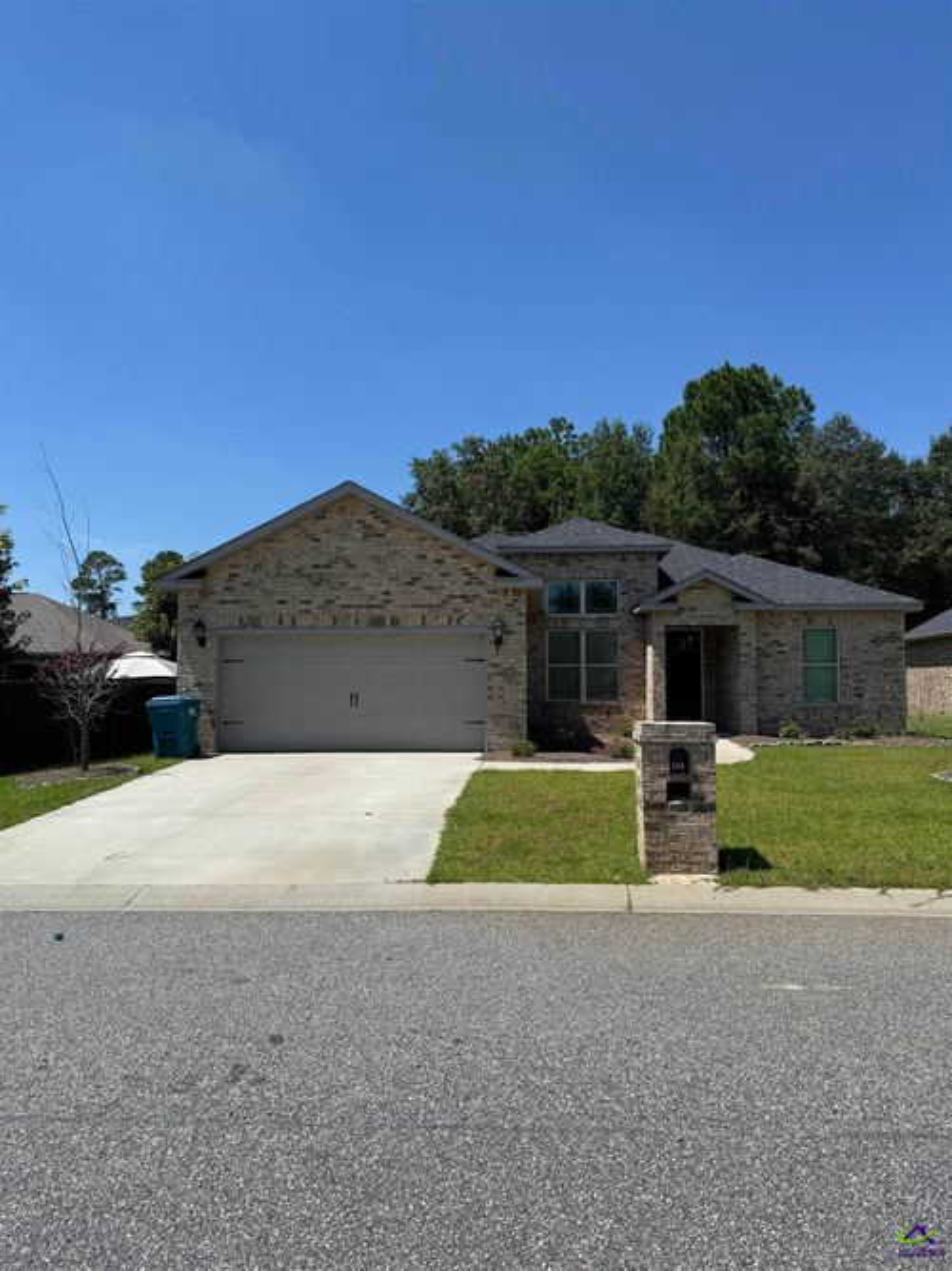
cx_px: 476
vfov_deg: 71.6
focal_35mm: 24
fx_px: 880
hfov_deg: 56.8
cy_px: 636
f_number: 1.78
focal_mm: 6.76
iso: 80
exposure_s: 1/5714
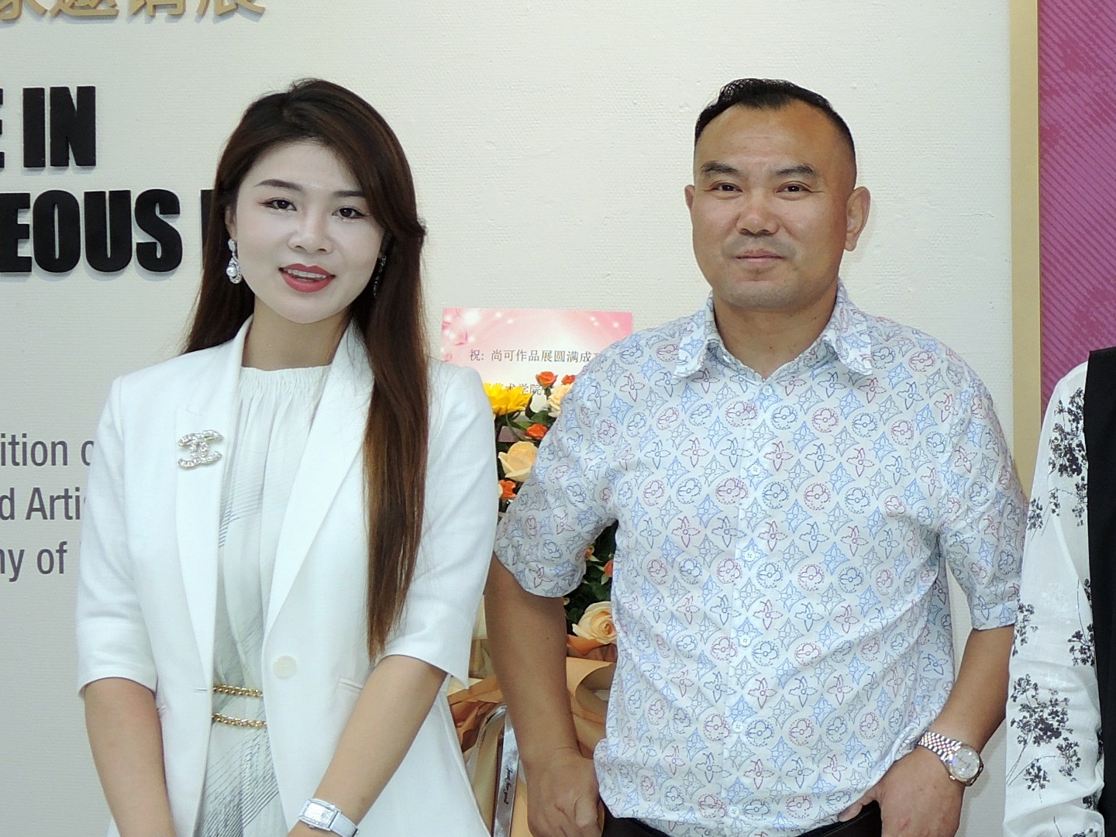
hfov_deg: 22.2
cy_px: 419
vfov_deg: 18.2
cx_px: 1360
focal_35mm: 81
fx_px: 2611
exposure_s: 1/125
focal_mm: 6.5
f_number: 2
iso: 80
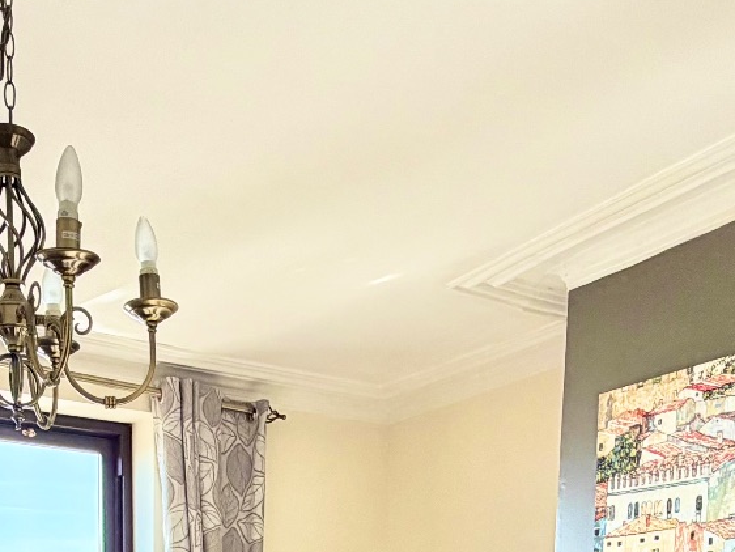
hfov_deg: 37.1
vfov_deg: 22.8
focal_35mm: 51
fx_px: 1083
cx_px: 243
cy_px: 844
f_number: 2.2
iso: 64
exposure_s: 1/172
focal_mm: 2.22
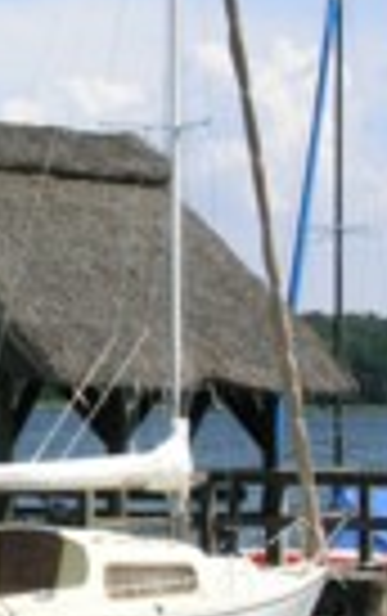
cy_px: 225
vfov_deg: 9.2
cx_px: -382
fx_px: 3835
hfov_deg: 5.6
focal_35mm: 228
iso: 100
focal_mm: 16.9
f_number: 8
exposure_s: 1/250
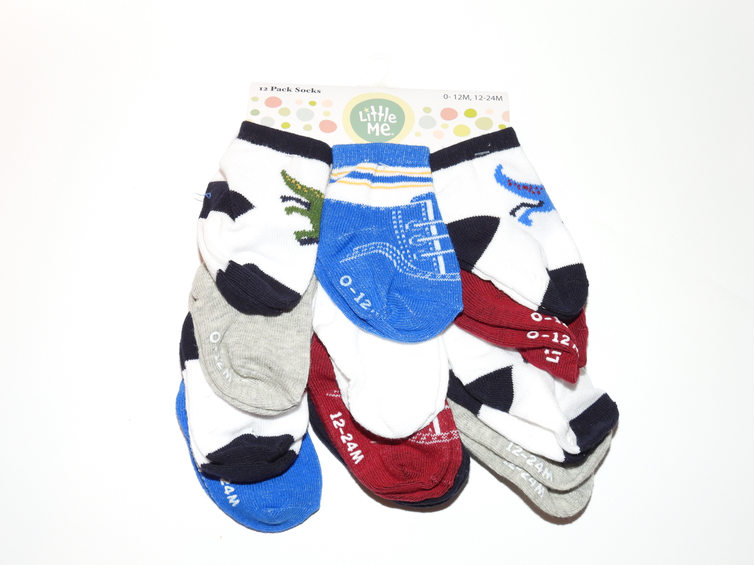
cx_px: 377
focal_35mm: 43
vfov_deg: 33.6
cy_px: 282
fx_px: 937
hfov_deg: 43.9
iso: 200
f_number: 3.2
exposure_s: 1/30
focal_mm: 7.7
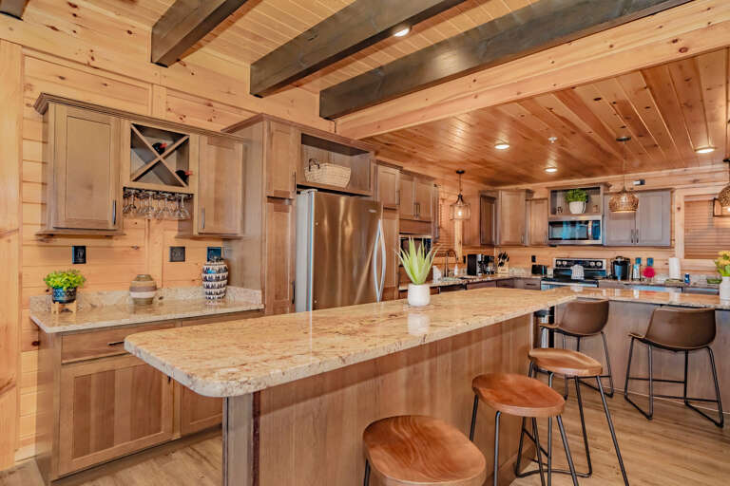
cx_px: 365
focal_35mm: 19
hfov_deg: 86.9
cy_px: 243
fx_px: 385
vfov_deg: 64.6
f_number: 7.1
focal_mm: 19
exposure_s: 1/160
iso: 1000
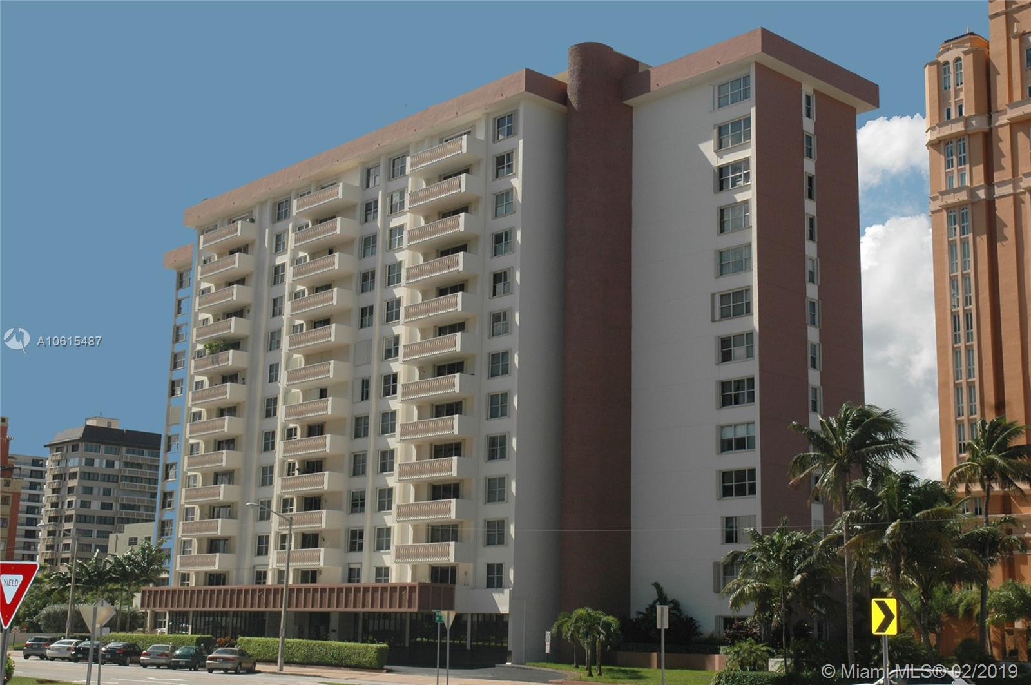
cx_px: 516
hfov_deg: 42.4
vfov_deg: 28.9
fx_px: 1330
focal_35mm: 46
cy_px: 342
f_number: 9
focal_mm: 31
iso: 250
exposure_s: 1/500
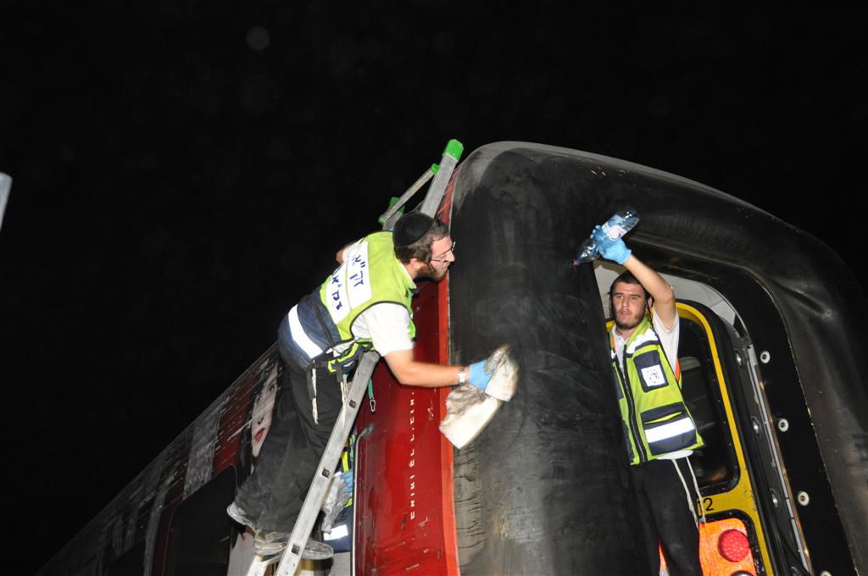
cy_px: 288
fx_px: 867
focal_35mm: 36
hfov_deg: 53.2
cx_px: 434
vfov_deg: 36.8
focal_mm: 24
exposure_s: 1/60
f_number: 4
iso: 800
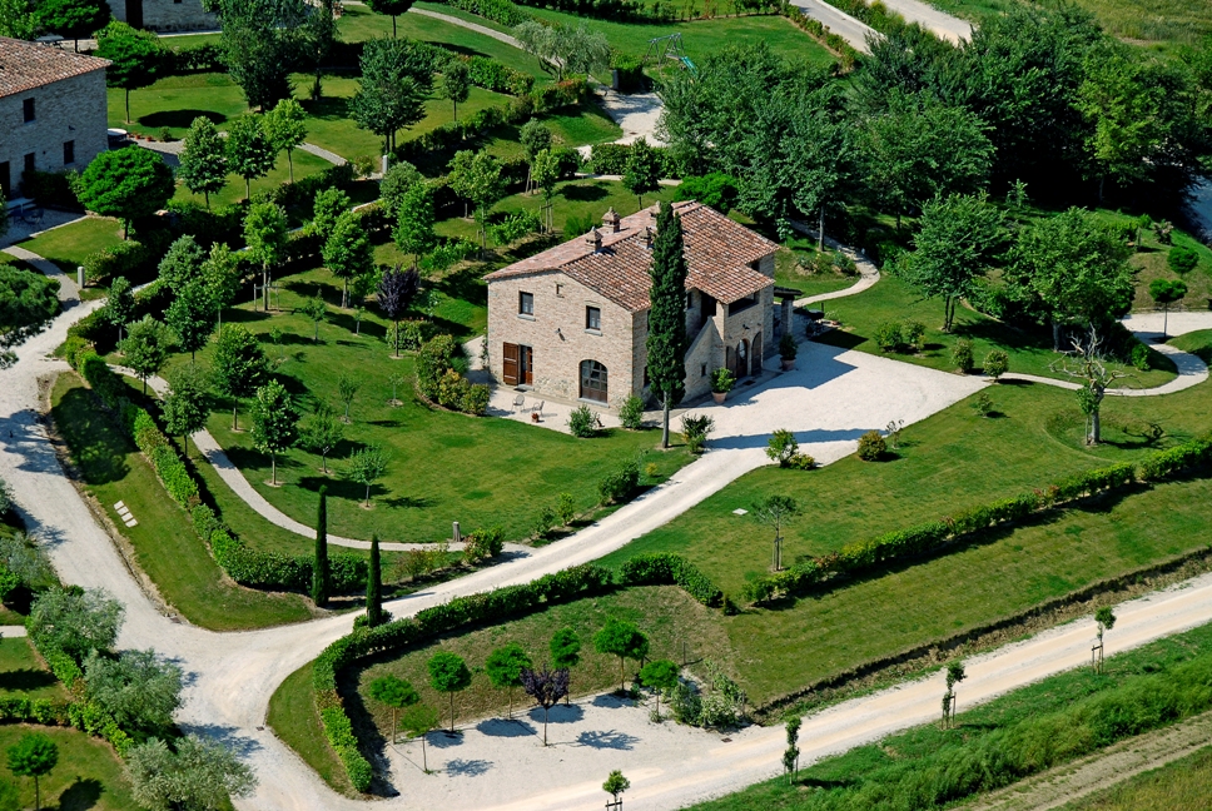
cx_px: 606
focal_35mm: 142
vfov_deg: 9.7
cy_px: 406
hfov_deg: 14.4
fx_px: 4803
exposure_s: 1/320
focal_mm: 95
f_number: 7.1
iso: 100
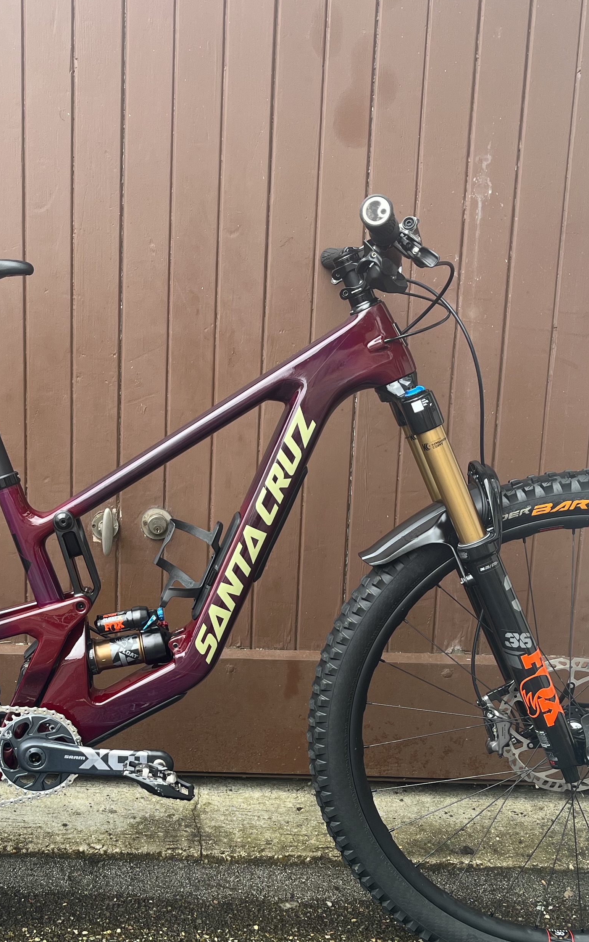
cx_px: 167
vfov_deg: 44.2
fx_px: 1156
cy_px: 560
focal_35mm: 45
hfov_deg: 28.3
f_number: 1.6
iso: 40
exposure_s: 1/155
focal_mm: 5.1
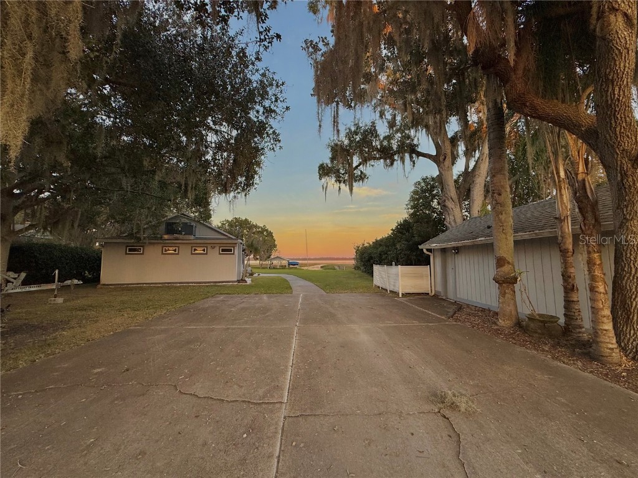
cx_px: 319
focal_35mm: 14
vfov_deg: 85.7
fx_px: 258
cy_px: 239
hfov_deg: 102.1
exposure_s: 1/213
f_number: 2.2
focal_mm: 2.22
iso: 50
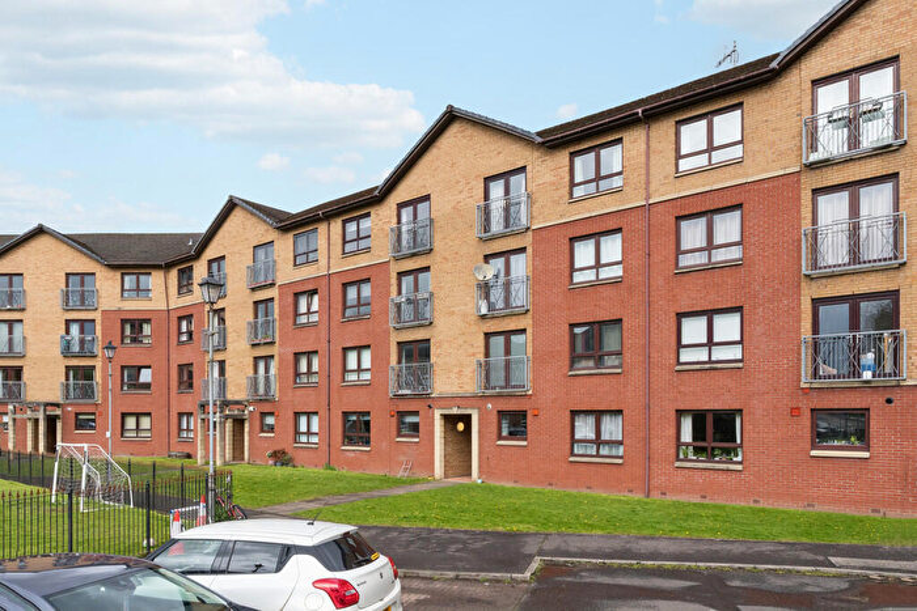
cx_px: 458
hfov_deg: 73.7
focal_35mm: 24
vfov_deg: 53.2
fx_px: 611
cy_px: 306
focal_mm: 16
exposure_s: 1/250
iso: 800
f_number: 14
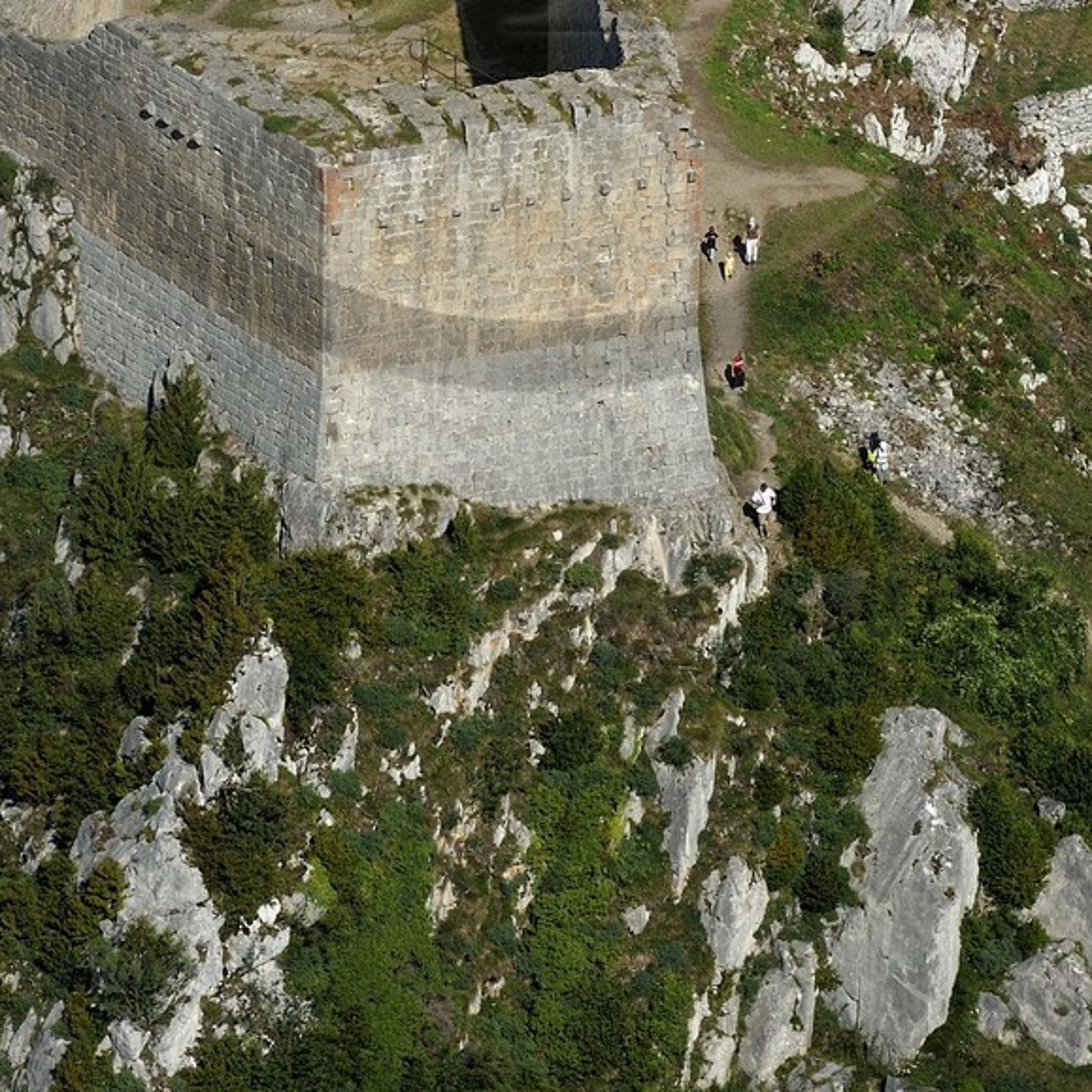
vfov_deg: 4.3
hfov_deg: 4.3
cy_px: -198
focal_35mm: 411
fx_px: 14669
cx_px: 534
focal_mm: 175
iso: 400
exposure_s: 1/1000
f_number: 10
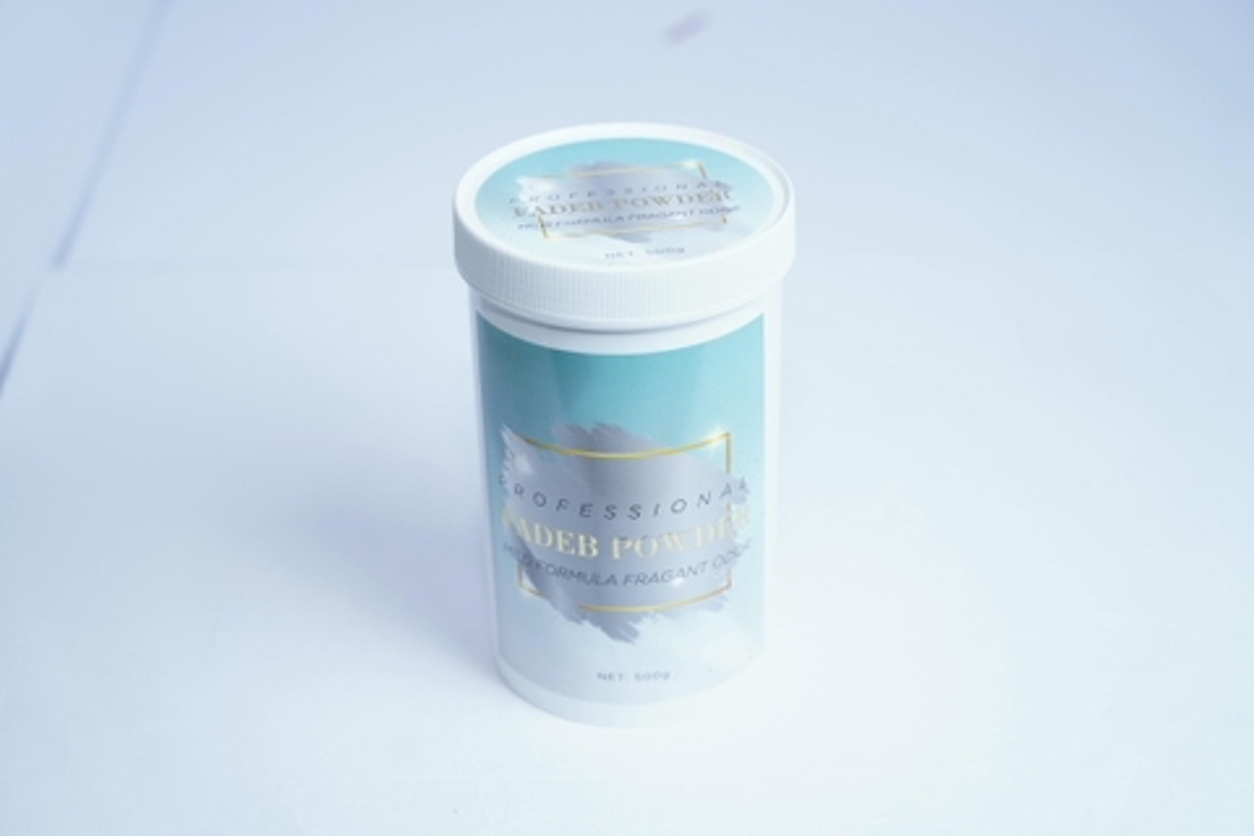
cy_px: 418
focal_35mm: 70
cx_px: 627
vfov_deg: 19.5
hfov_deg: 28.8
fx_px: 2438
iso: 400
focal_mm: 70
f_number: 4
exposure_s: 1/125
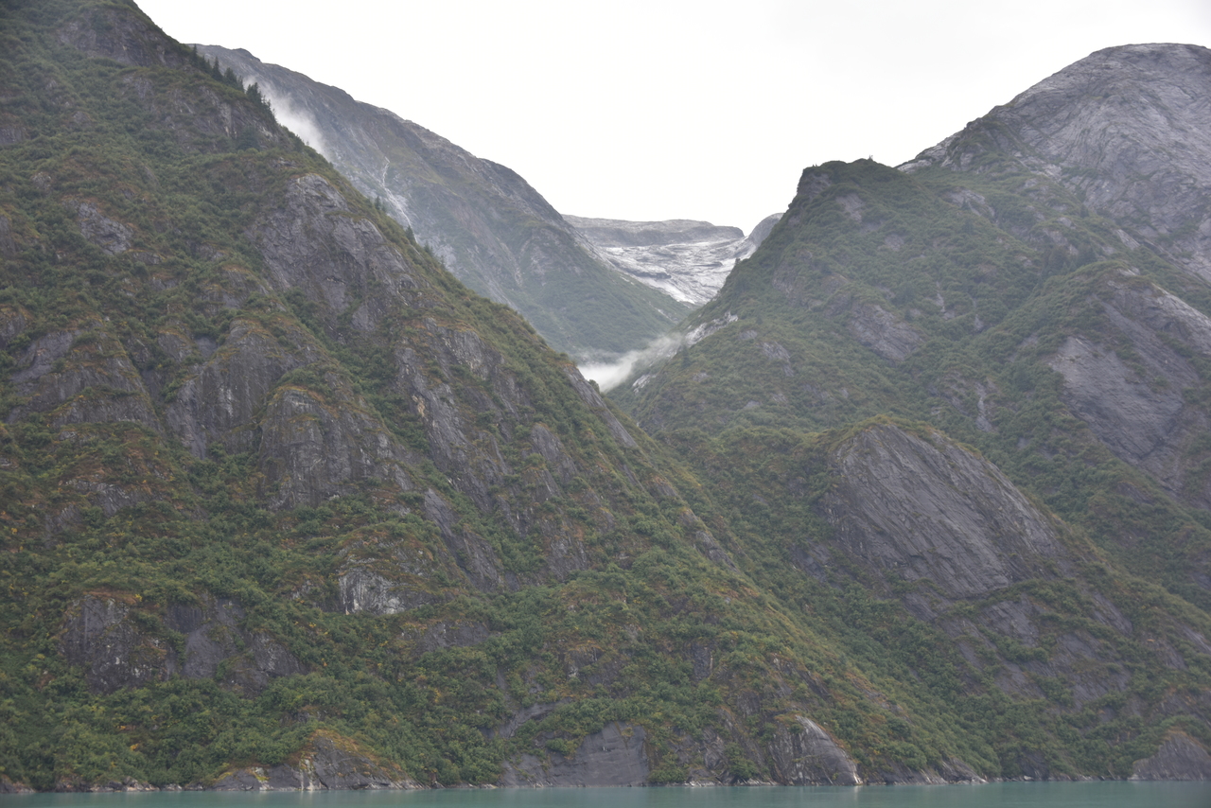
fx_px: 1615
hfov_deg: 41.1
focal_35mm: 48
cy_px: 404
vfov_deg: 28.1
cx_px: 606
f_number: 4.2
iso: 110
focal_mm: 48
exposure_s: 1/100
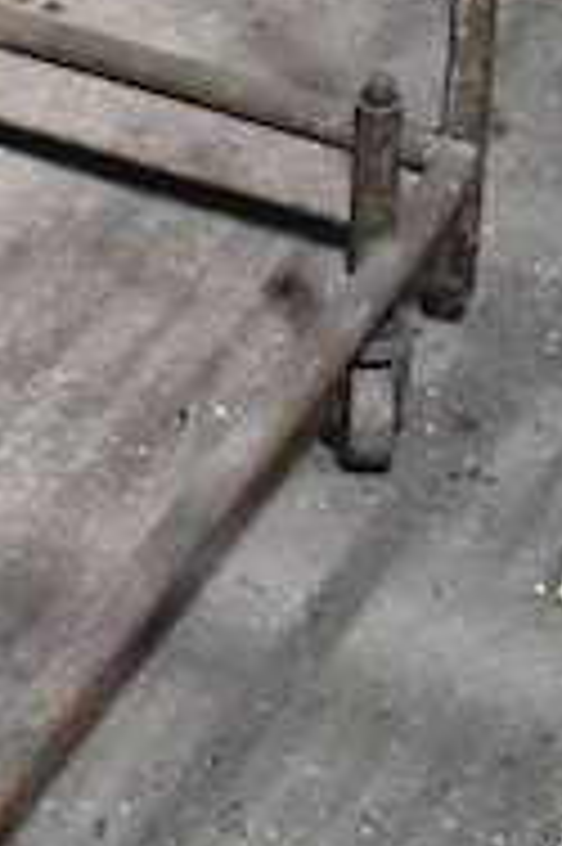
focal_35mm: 225
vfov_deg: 8.3
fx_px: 5278
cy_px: -1256
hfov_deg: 6.0
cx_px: -497
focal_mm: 22
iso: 2800
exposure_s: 1/125
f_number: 3.8
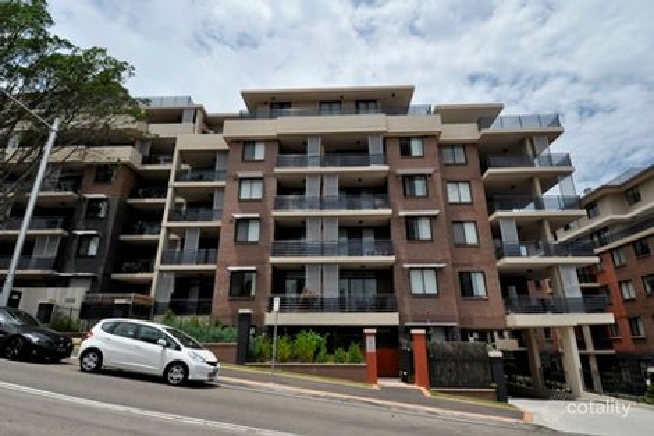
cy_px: 218
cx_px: 327
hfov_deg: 90.0
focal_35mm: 18
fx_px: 327
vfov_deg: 67.3
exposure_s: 1/1250
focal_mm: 12
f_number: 18
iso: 800
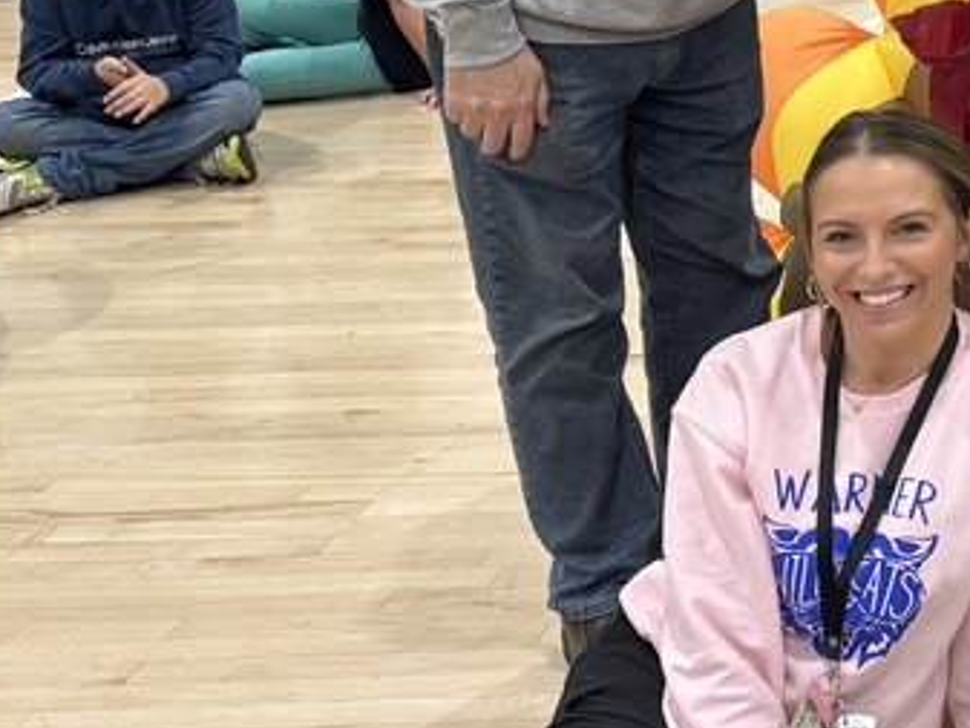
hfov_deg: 21.4
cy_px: 55
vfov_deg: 18.3
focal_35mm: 79
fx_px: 2215
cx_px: 1393
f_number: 1.6
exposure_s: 1/120
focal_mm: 5.96
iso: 125
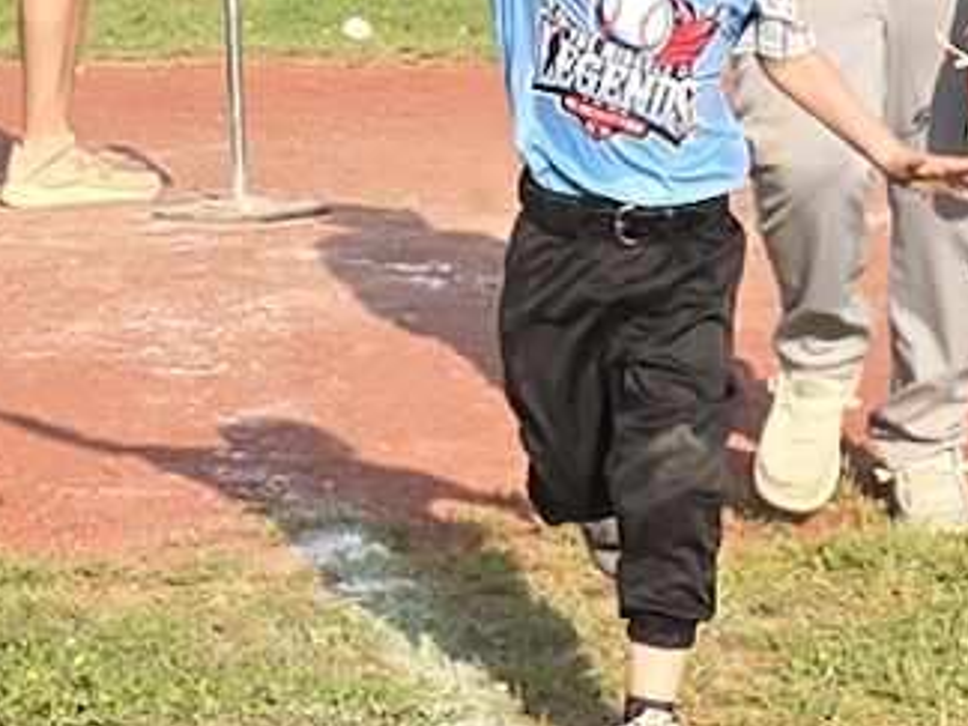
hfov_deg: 27.2
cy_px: 114
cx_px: 660
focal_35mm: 71
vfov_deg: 20.4
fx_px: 1985
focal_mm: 5.4
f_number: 1.8
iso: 25
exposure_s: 1/1304
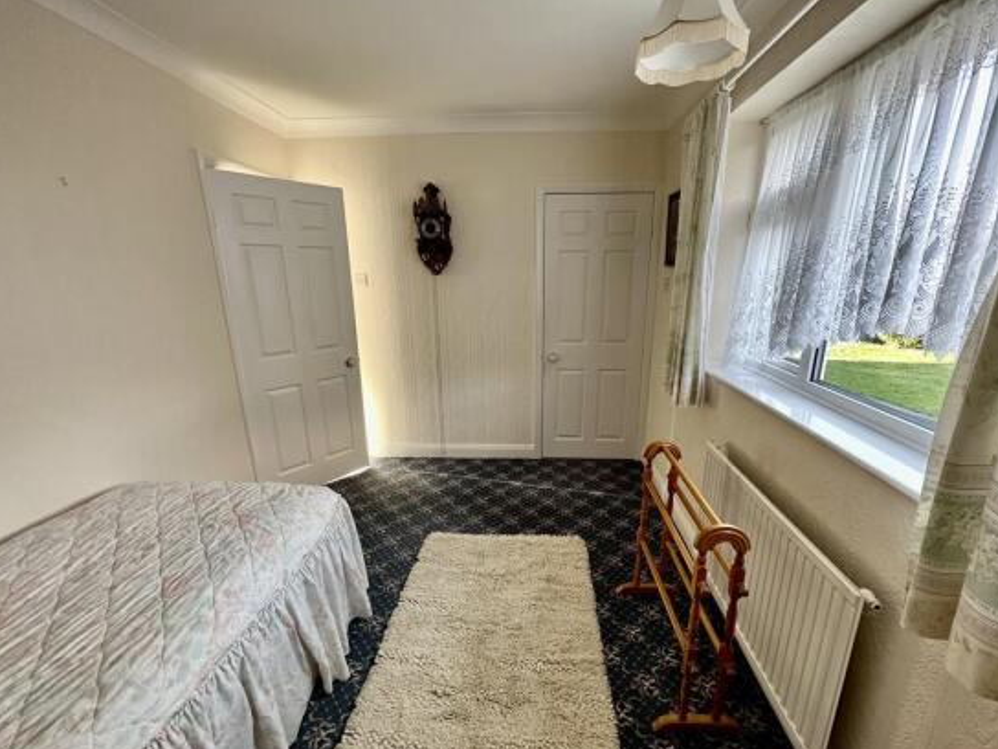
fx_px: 432
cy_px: 383
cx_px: 515
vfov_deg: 81.7
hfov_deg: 98.1
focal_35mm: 15
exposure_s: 1/99
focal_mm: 2.22
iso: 160
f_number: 2.2
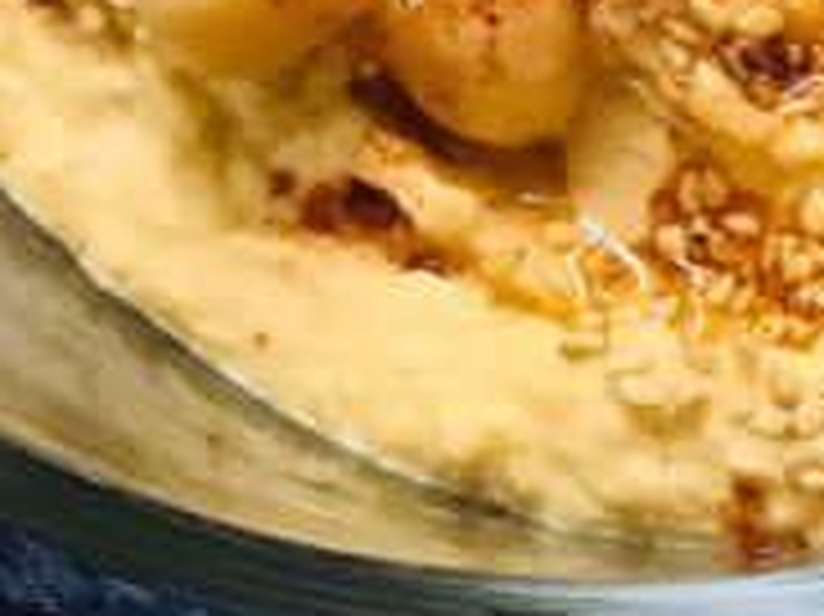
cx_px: 2296
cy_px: 980
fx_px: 3735
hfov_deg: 10.1
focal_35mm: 157
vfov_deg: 9.1
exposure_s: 1/15
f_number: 1.8
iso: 40
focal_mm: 3.99
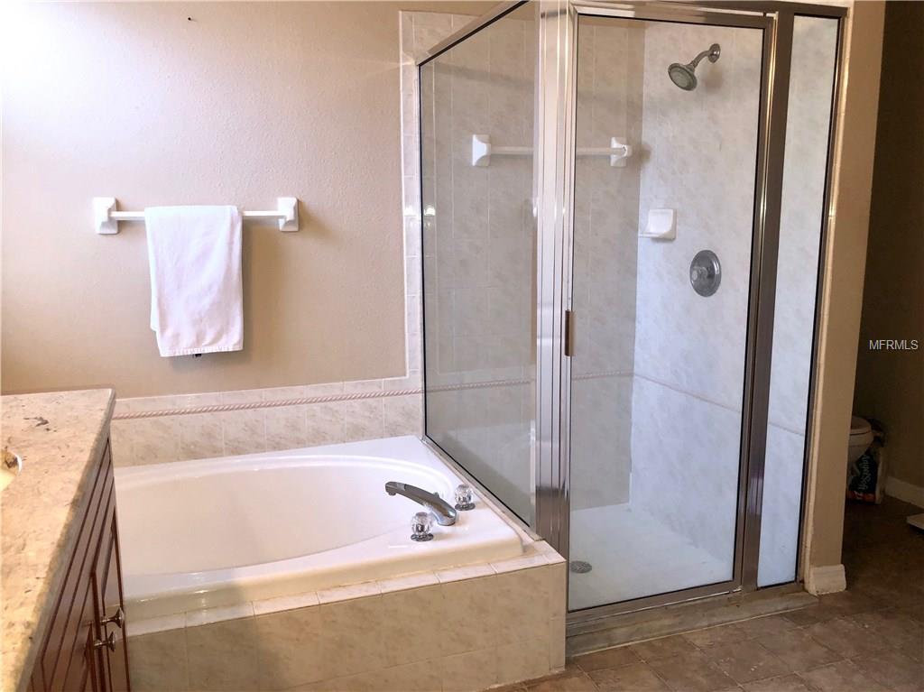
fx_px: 747
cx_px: 462
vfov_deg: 49.7
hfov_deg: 63.5
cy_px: 346
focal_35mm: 28
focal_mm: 3.99
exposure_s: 1/120
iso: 80
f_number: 1.8
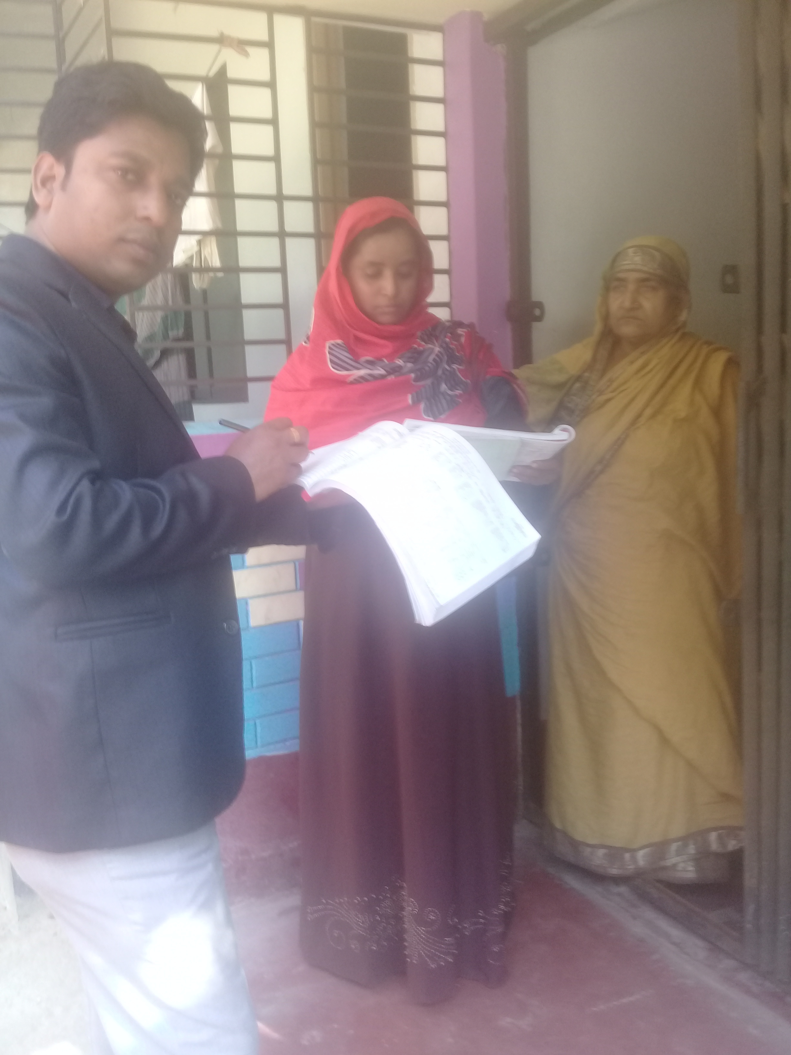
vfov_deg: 58.4
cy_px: 528
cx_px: 396
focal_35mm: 31
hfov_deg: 45.4
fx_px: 944
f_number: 2.2
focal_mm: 3.3
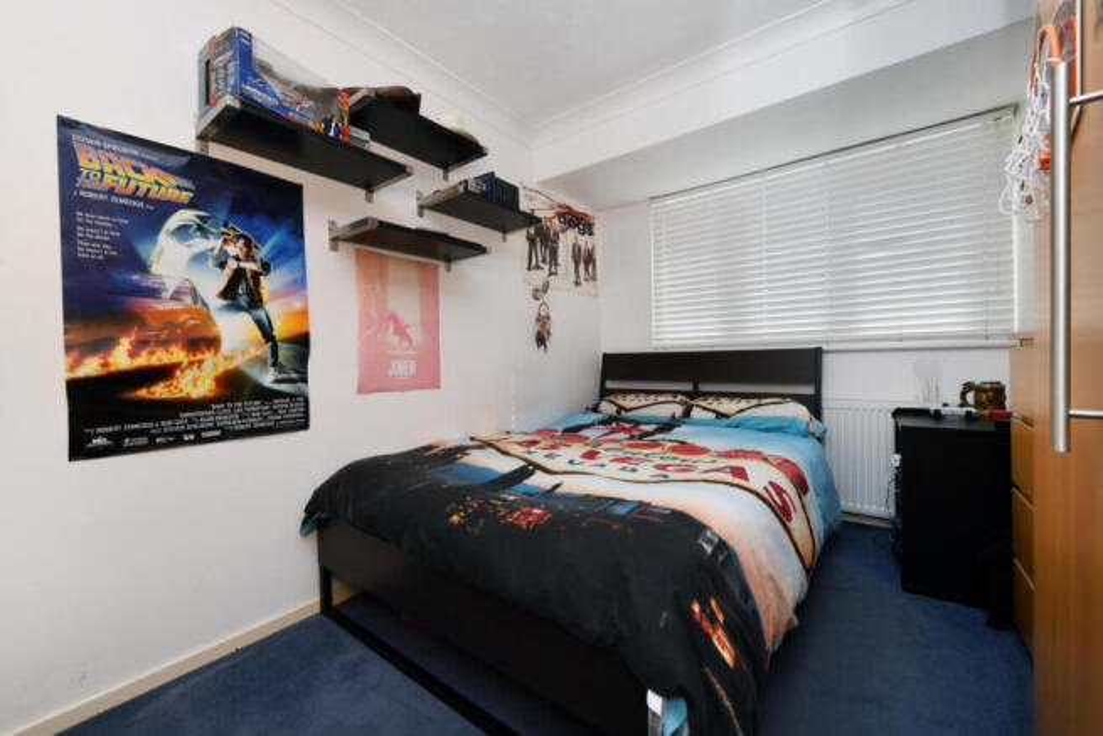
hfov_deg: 104.2
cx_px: 552
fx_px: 429
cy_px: 368
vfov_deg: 81.2
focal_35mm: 14
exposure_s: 1/60
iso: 400
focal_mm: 14
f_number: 18
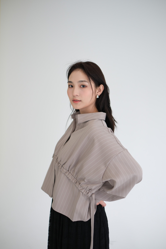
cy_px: 124
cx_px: 83
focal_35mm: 35
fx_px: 242
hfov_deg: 37.9
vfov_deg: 54.4
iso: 320
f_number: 1.4
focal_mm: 23
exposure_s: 1/500
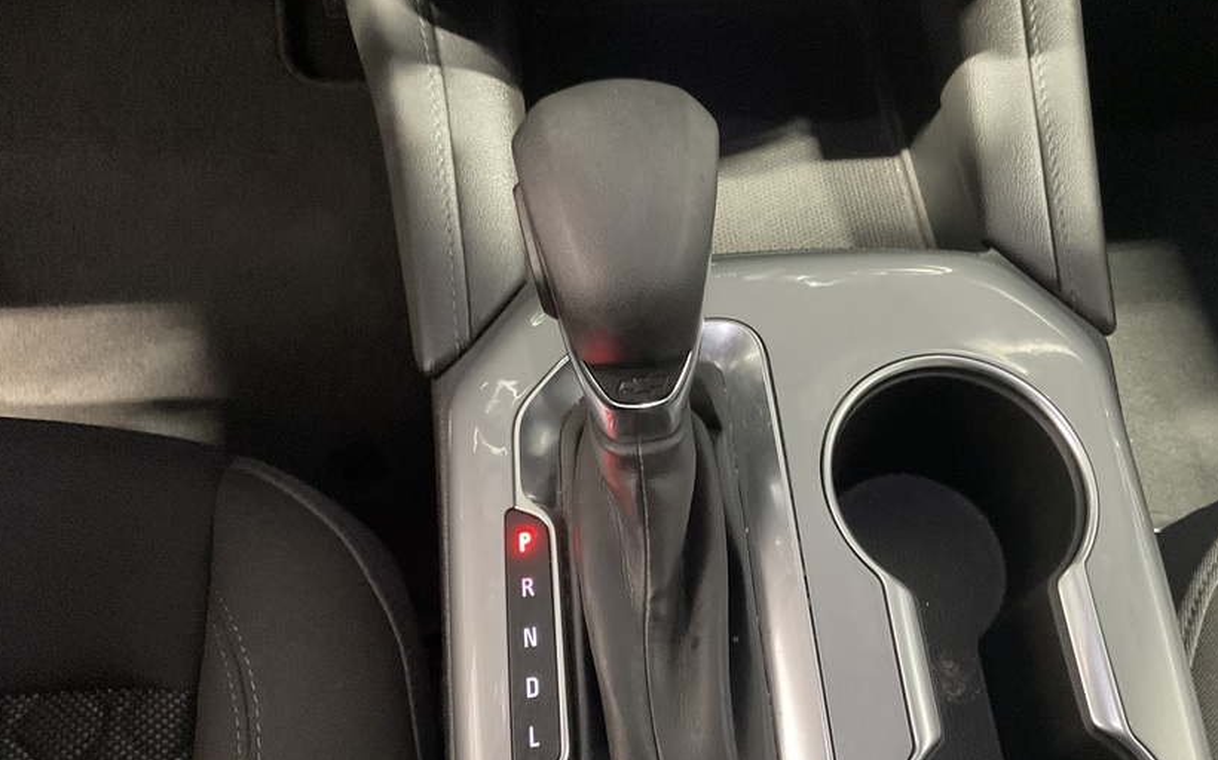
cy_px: 384
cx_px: 703
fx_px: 1195
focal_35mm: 36
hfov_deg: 53.8
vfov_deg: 35.3
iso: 500
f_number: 1.8
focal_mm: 3
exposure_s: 1/30
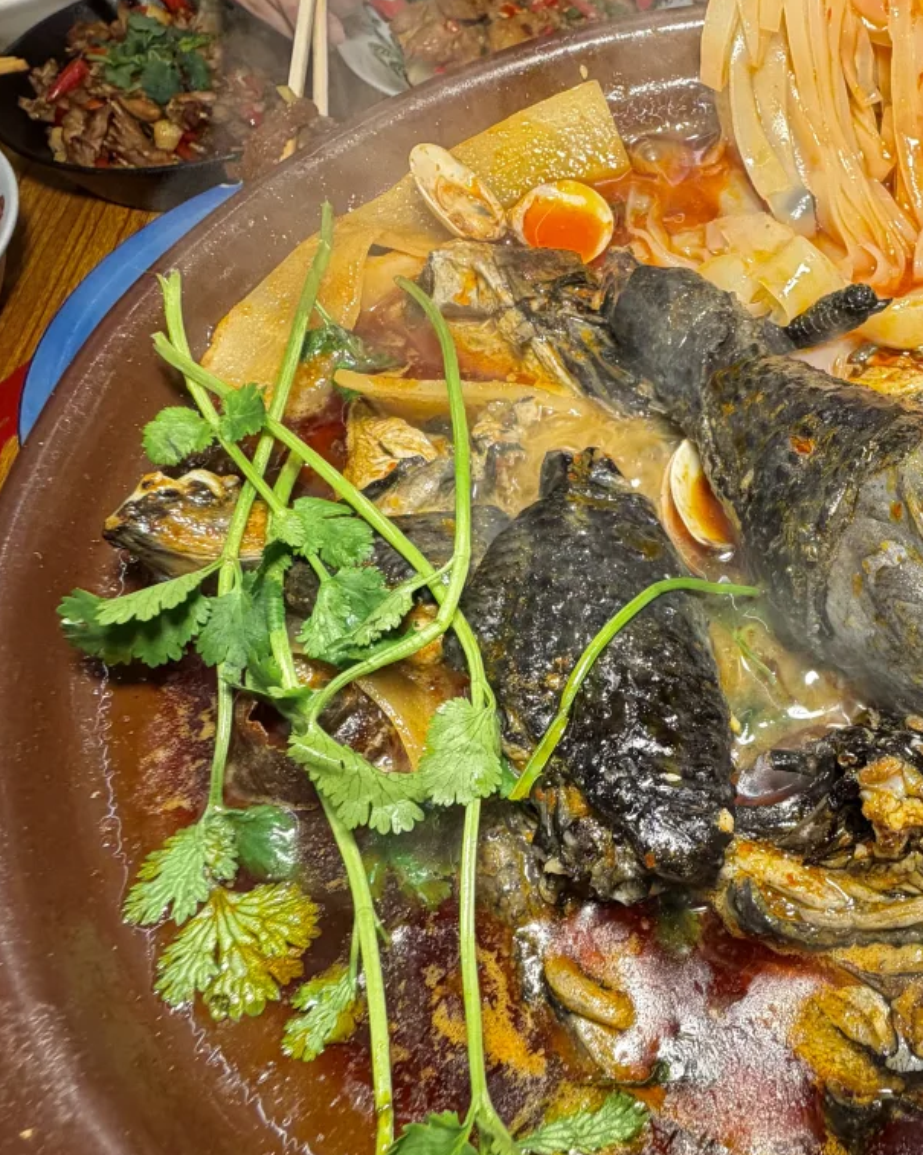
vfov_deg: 66.0
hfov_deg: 49.3
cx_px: 819
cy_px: 586
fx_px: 888
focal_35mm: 26
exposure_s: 1/100
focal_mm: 2.22
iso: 80
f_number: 2.2
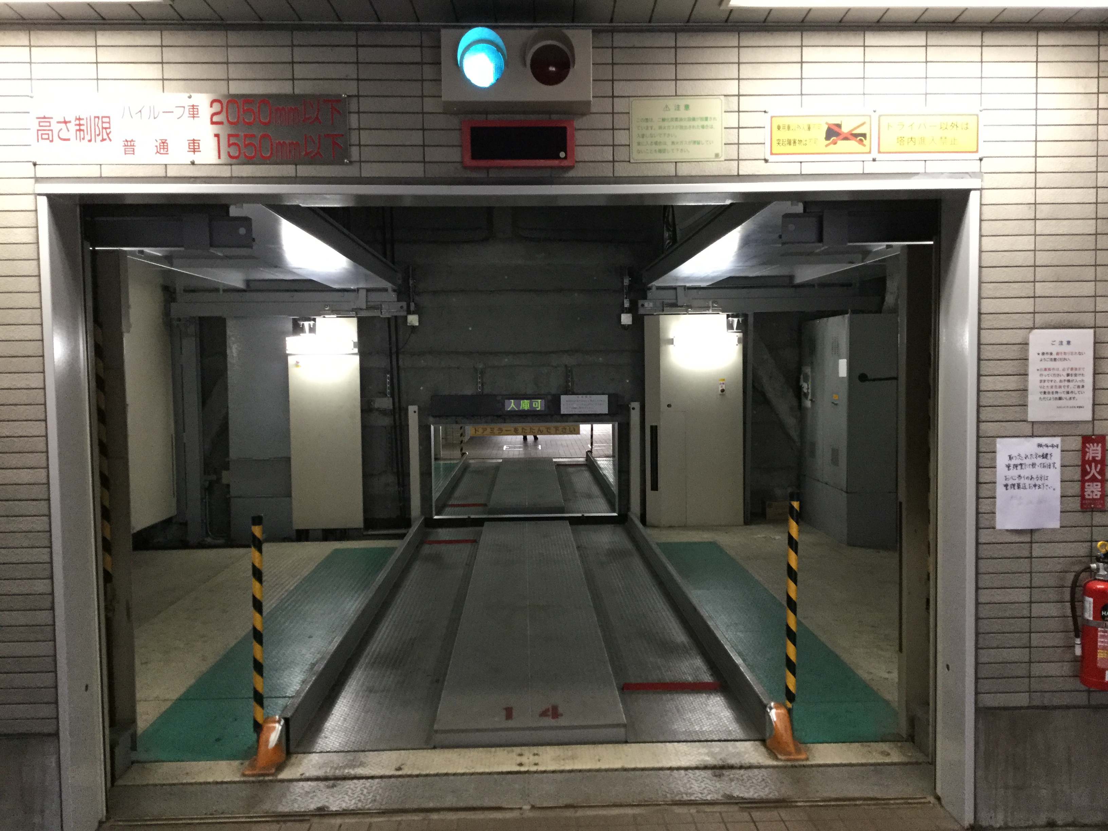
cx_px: 554
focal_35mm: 31
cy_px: 416
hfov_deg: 58.4
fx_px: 992
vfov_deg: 45.4
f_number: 2.4
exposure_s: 1/30
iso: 160
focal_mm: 3.3
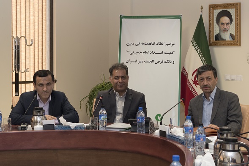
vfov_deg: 35.1
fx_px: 263
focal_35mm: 38
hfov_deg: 50.7
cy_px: 83
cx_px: 124
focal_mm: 38
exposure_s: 1/80
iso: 450
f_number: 5.6
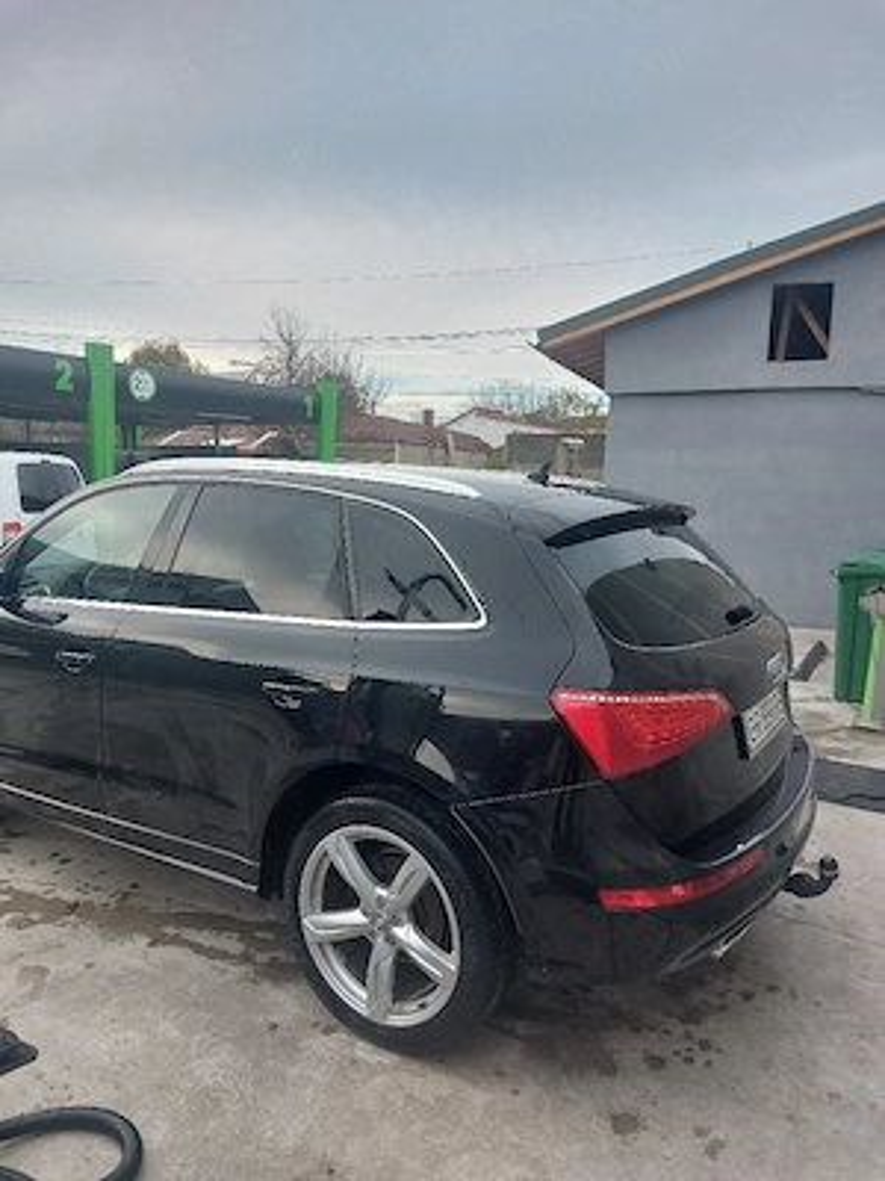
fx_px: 852
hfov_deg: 54.9
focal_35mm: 25
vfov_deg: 69.4
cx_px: 442
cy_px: 590
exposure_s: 1/154
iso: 25
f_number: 1.8
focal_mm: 5.23
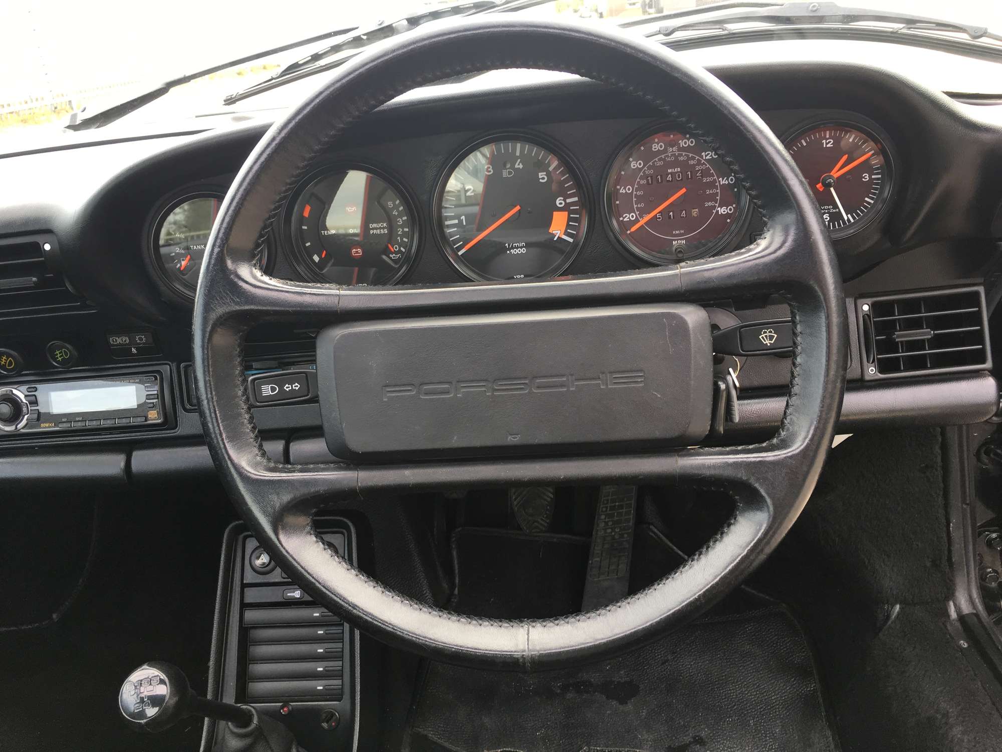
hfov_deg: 61.7
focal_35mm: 29
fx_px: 839
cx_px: 501
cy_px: 376
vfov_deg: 48.2
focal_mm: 4.15
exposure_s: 1/50
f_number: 2.2
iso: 25
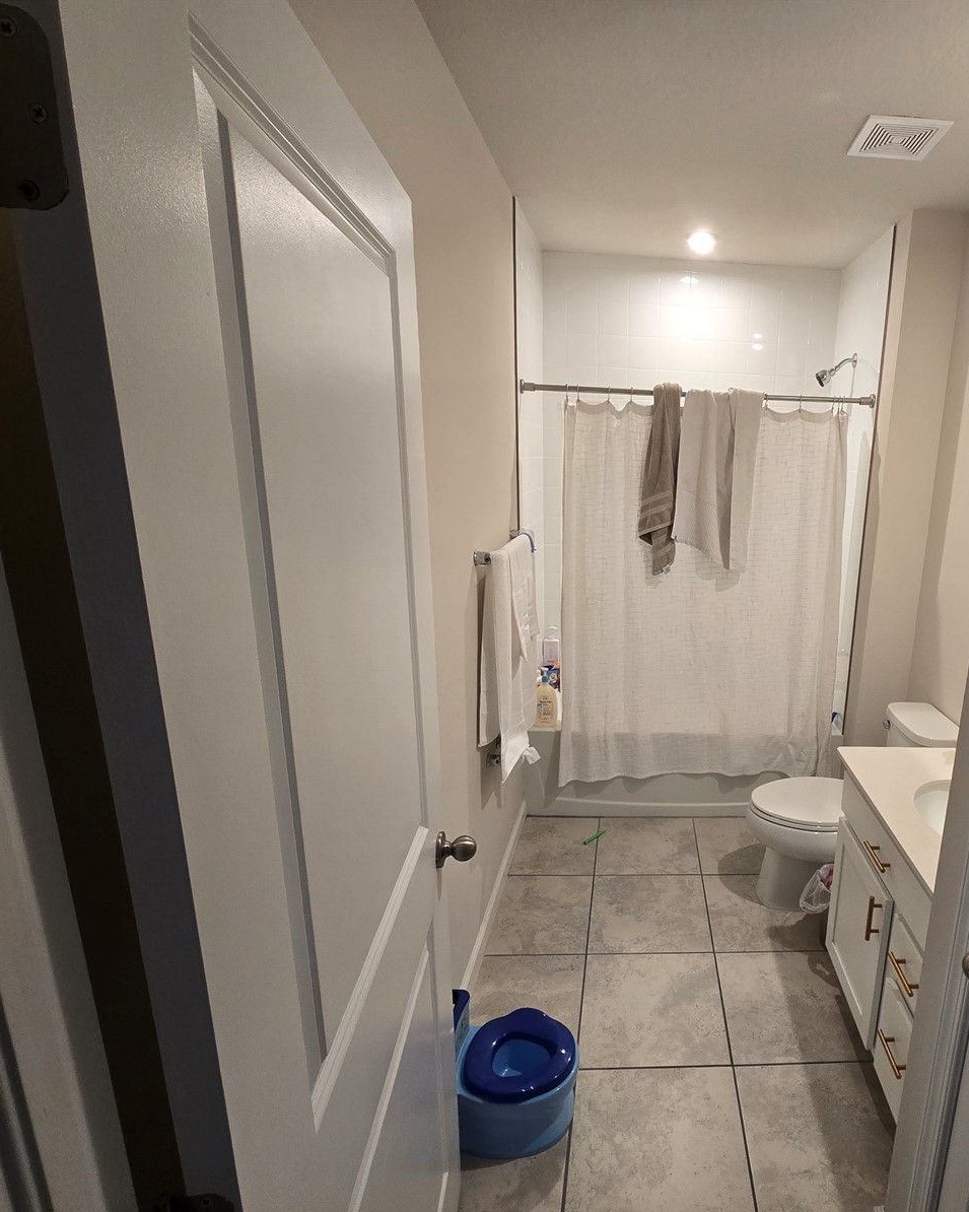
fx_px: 609
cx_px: 678
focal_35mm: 17
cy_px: 607
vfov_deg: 89.6
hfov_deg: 73.6
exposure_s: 1/60
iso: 160
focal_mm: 2.2
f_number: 2.2
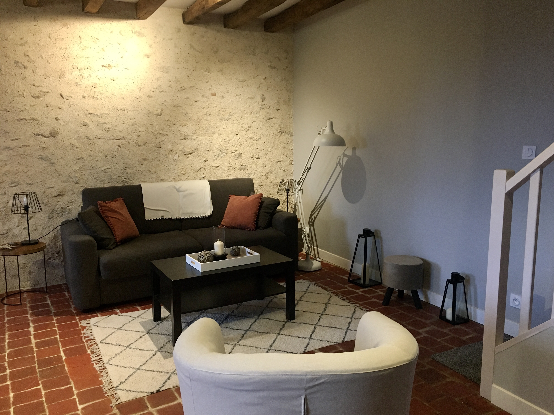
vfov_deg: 48.2
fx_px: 464
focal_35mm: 29
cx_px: 277
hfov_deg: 61.7
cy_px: 208
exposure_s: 1/33
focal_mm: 4.15
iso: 200
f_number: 2.2
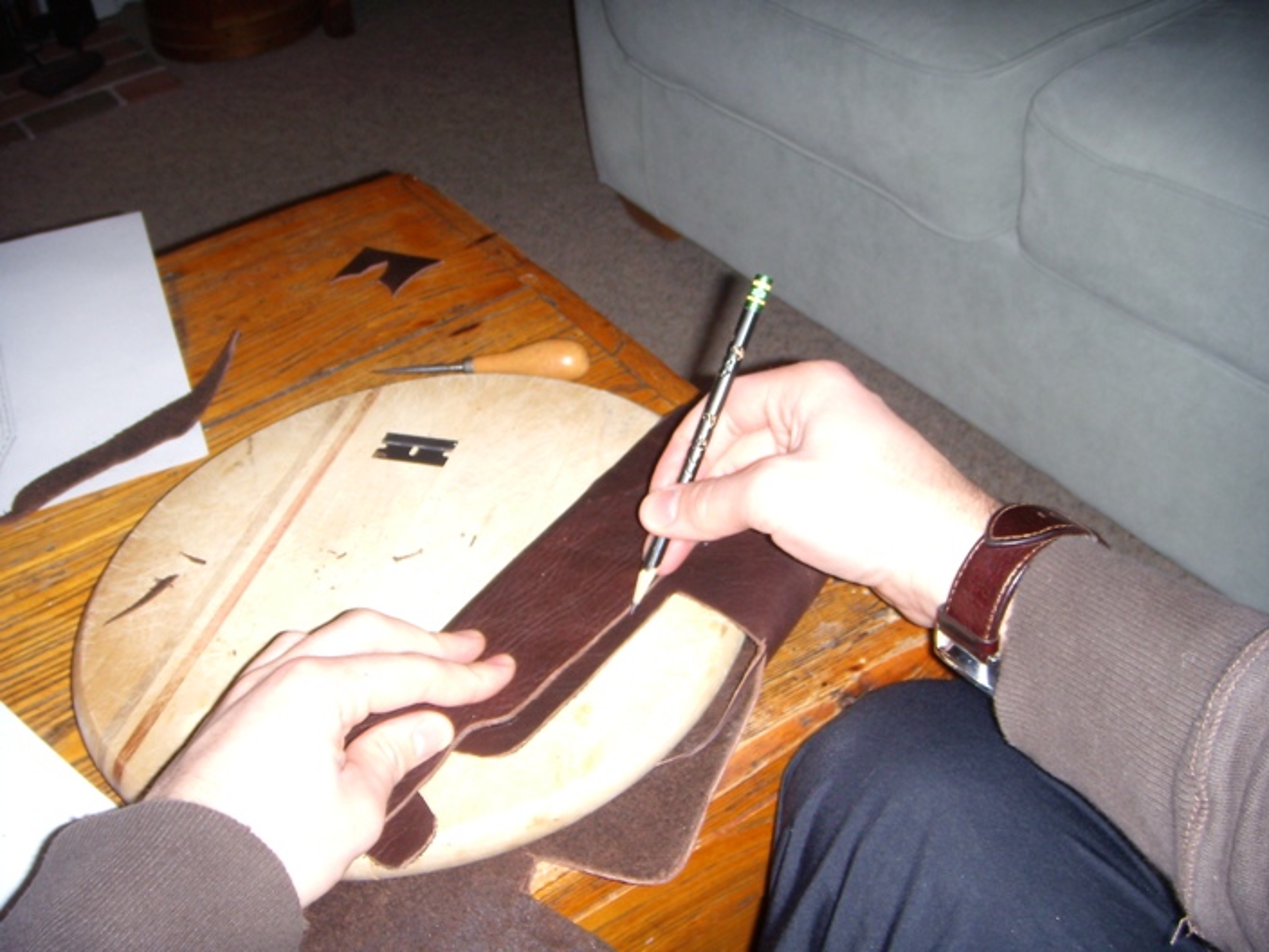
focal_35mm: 38
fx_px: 1393
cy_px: 476
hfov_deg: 49.0
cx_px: 634
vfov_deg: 37.7
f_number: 3.5
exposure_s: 1/60.2
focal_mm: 6.4
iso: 64
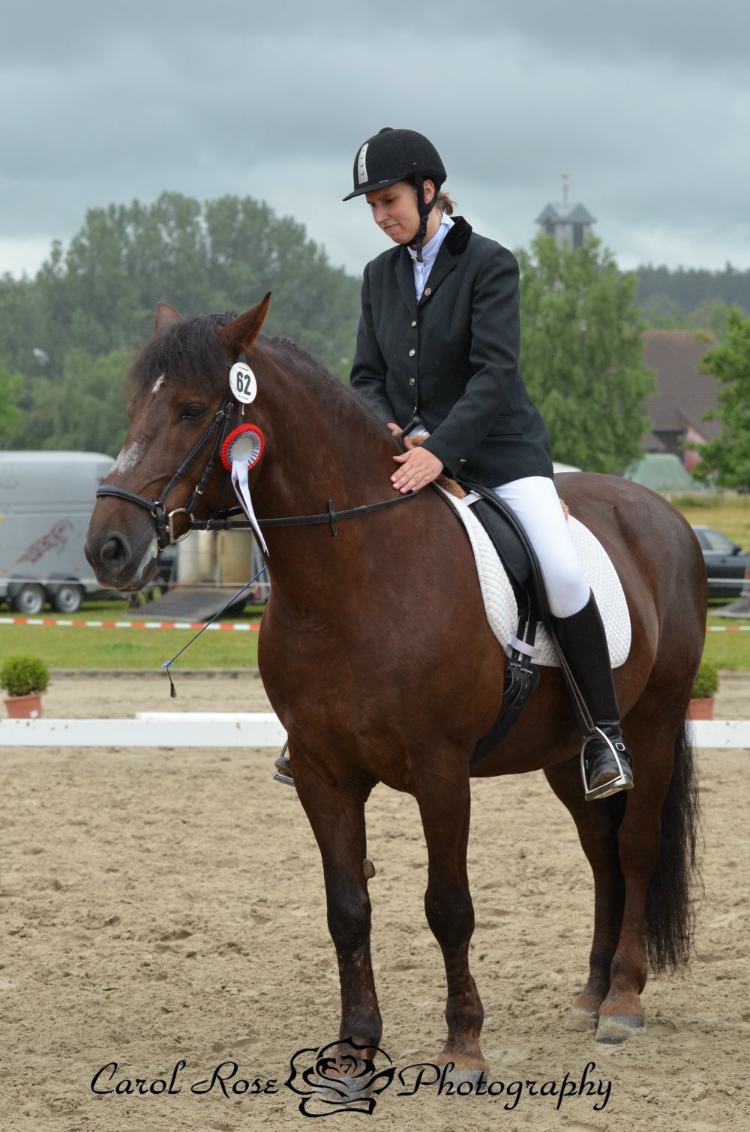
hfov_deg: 13.0
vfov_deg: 19.5
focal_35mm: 105
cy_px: 566
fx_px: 3296
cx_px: 375
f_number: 5
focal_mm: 70
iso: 640
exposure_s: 1/1250
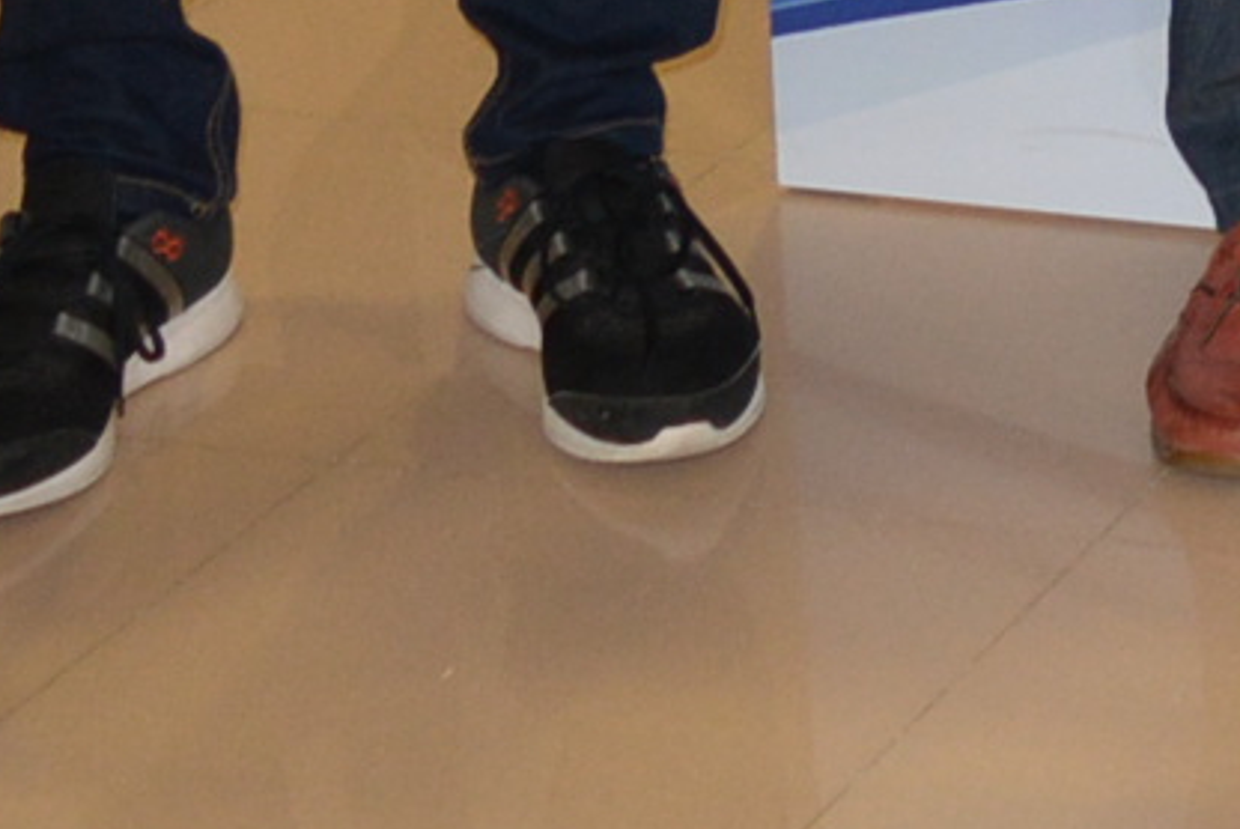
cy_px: -1473
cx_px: 3031
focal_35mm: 194
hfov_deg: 9.4
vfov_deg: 6.6
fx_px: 6687
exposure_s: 1/60
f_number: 4
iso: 400
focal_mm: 18
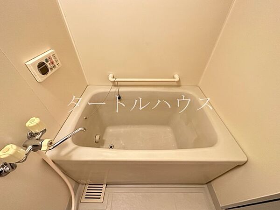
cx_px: 140
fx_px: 113
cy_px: 105
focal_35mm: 14
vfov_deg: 85.7
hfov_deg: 102.1
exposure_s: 1/60
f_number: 2.2
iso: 800
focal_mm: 2.22
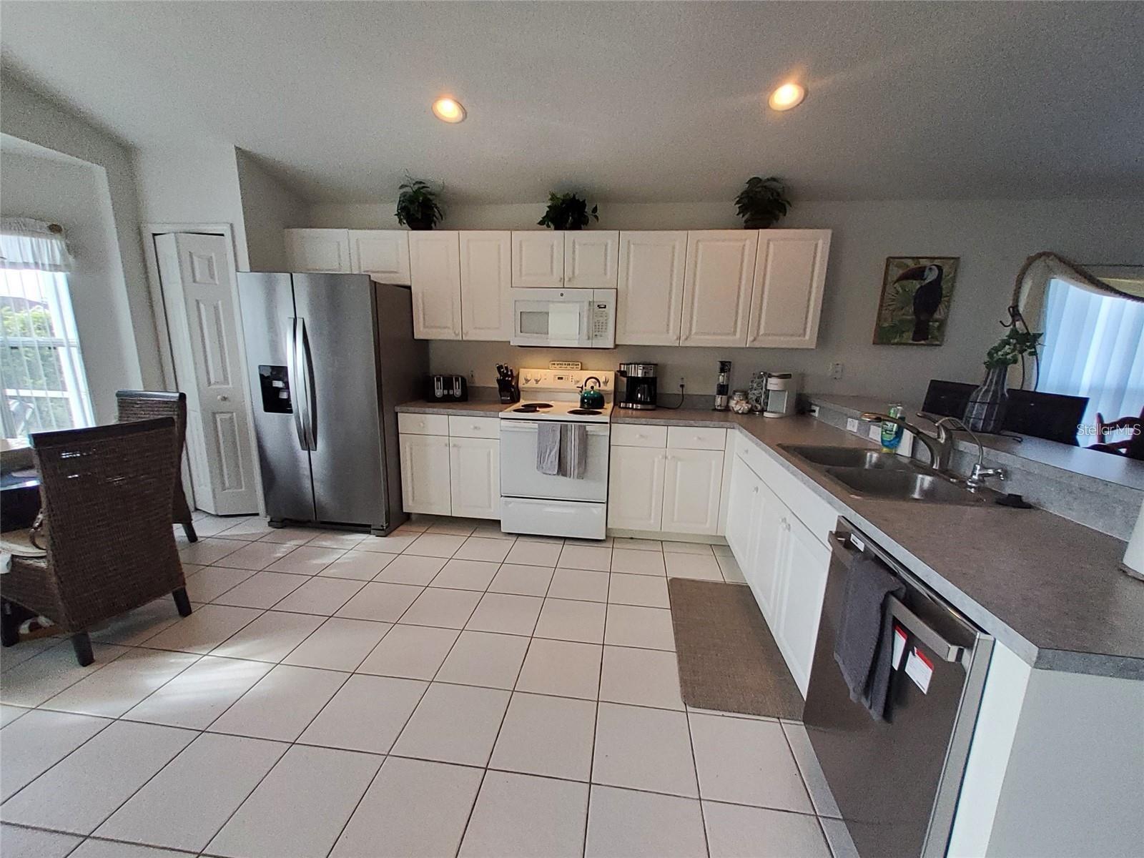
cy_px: 429
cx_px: 572
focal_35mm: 13
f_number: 2.2
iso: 125
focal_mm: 1.13
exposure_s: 1/60
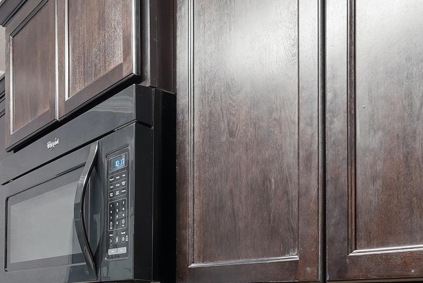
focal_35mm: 44
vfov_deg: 28.0
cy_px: 307
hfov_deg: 43.7
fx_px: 517
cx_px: 132
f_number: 9
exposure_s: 1/10
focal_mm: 16
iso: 250
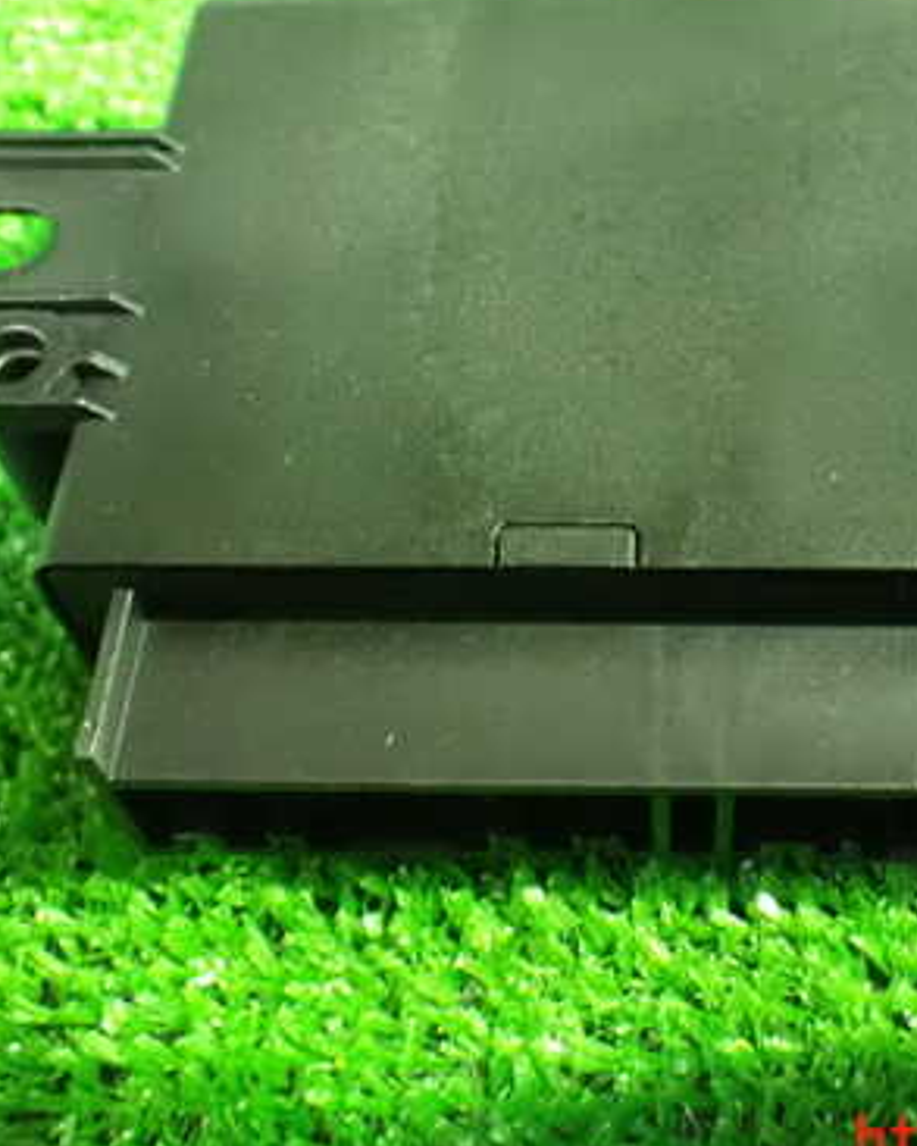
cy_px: 479
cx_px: 623
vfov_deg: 38.7
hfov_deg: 31.2
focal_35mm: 48
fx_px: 1628
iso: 1600
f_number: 2.3
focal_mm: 5.4
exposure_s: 1/20
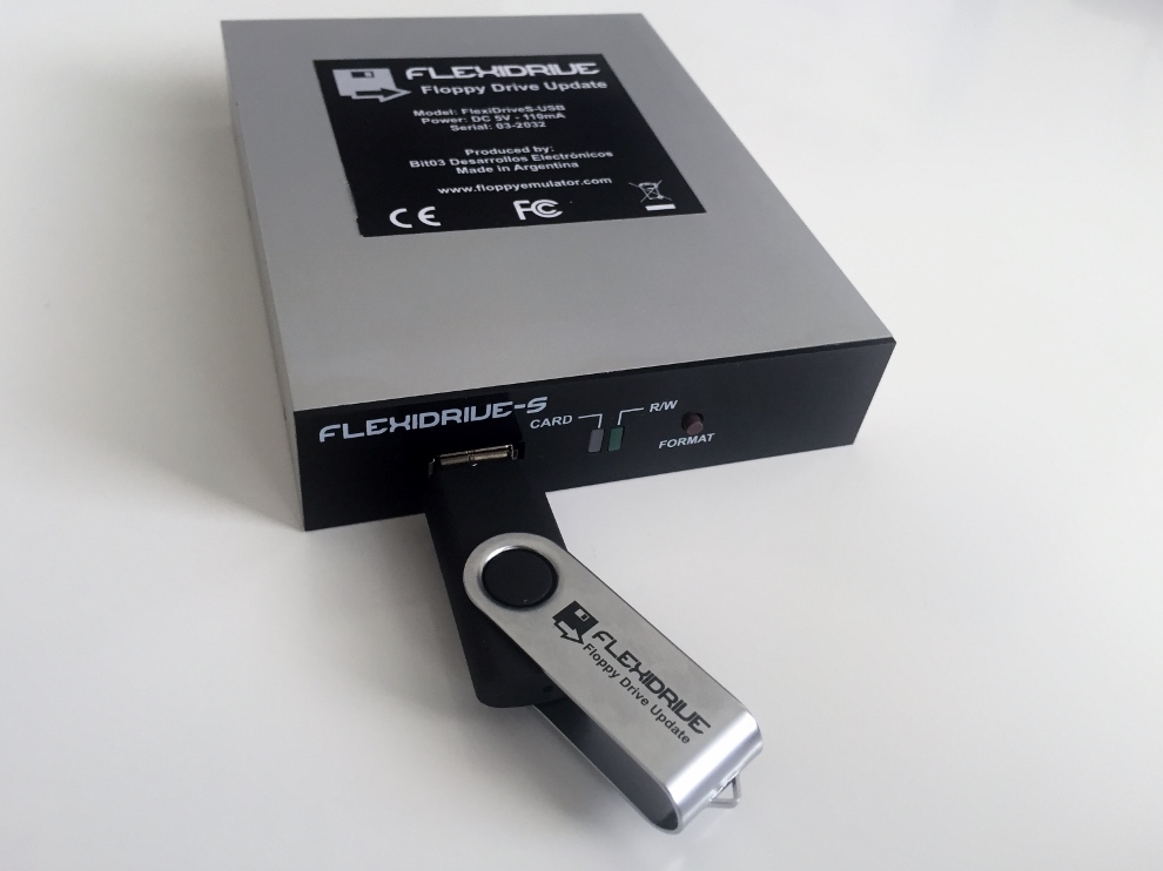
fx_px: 1008
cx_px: 583
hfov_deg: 60.0
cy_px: 427
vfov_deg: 46.8
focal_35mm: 30
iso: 80
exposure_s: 1/33
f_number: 2.2
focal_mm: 4.15
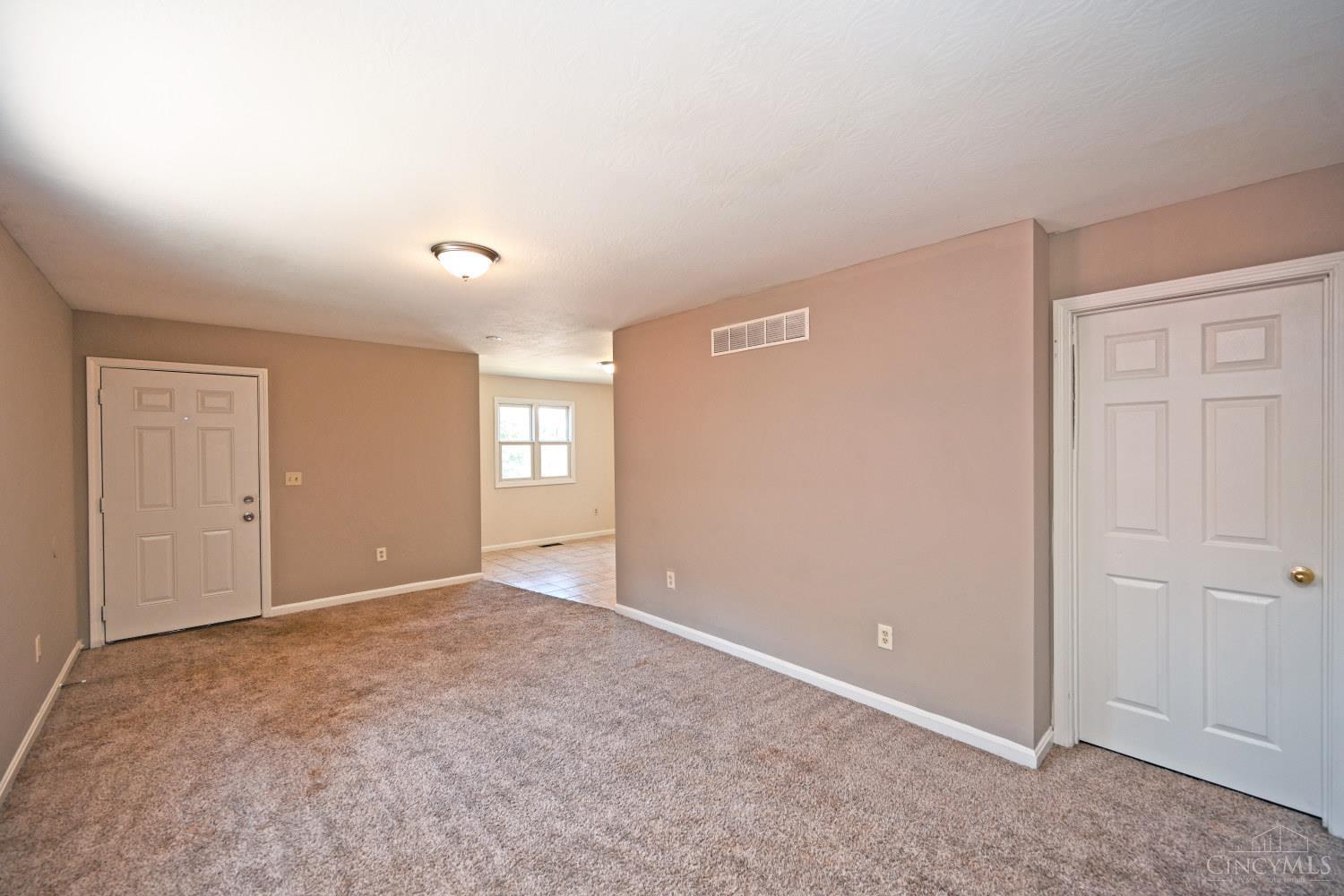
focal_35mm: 14
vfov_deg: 81.2
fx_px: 523
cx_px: 672
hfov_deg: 104.3
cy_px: 448
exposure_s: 1/60
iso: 360
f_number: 4
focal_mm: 14
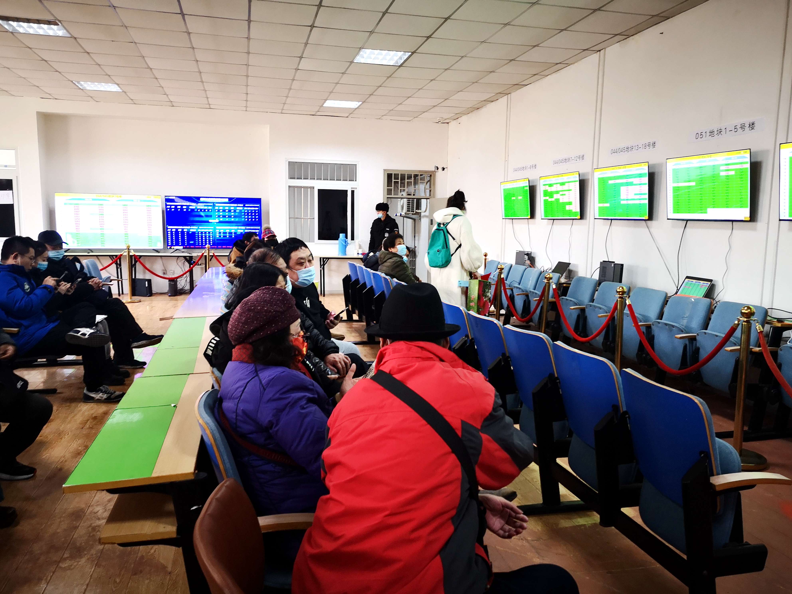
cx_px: 396
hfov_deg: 65.3
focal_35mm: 27
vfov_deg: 51.4
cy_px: 297
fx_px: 618
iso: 200
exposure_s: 1/33.3
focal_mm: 3.95
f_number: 1.8
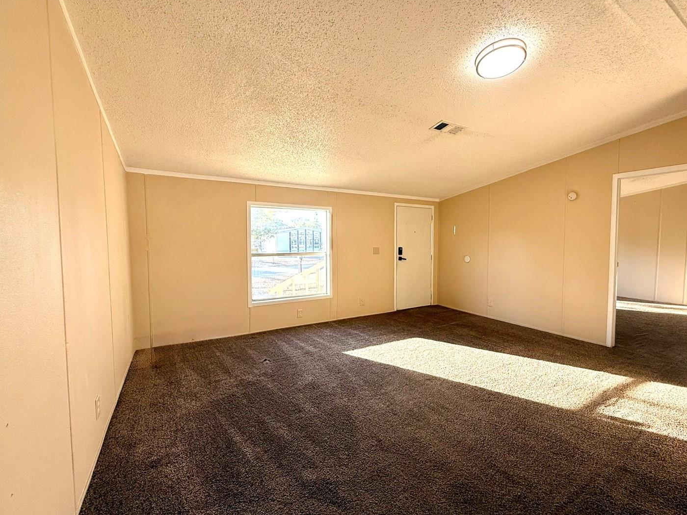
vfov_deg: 78.1
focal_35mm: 16
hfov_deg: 94.1
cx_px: 385
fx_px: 318
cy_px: 256
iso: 64
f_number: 2.2
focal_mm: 2.22
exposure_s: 1/143
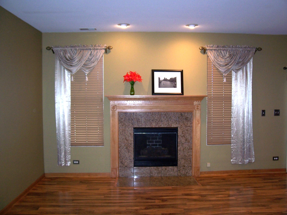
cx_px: 144
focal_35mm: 34
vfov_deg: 41.8
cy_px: 108
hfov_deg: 54.0
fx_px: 282
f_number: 2.7
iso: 80
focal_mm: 5.6
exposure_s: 1/45
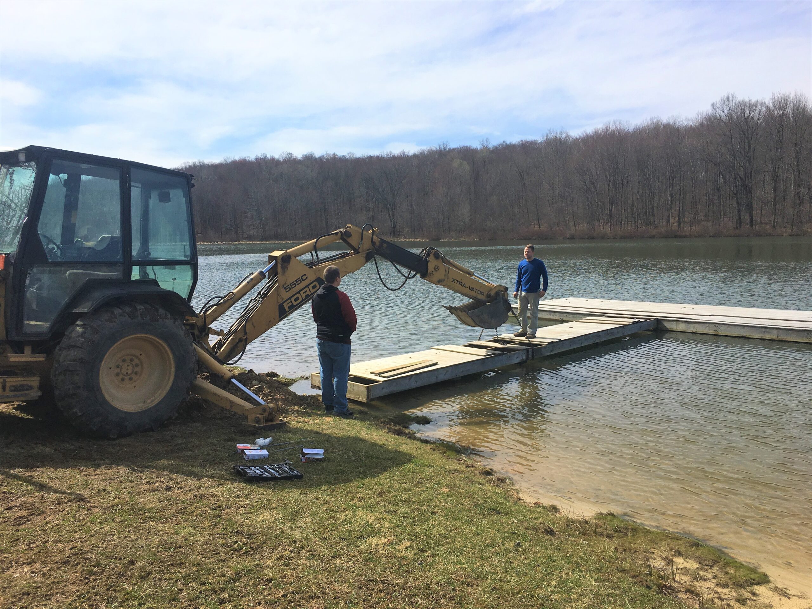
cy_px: 304
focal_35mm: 29
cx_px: 406
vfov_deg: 48.2
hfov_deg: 61.7
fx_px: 680
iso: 25
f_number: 2.2
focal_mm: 4.15
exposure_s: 1/2404
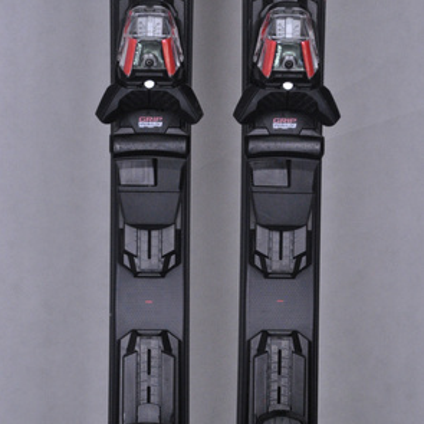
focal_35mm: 136
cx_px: 211
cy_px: 322
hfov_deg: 12.8
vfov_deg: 12.8
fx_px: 1885
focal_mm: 70
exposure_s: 1/125
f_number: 9.5
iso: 3200
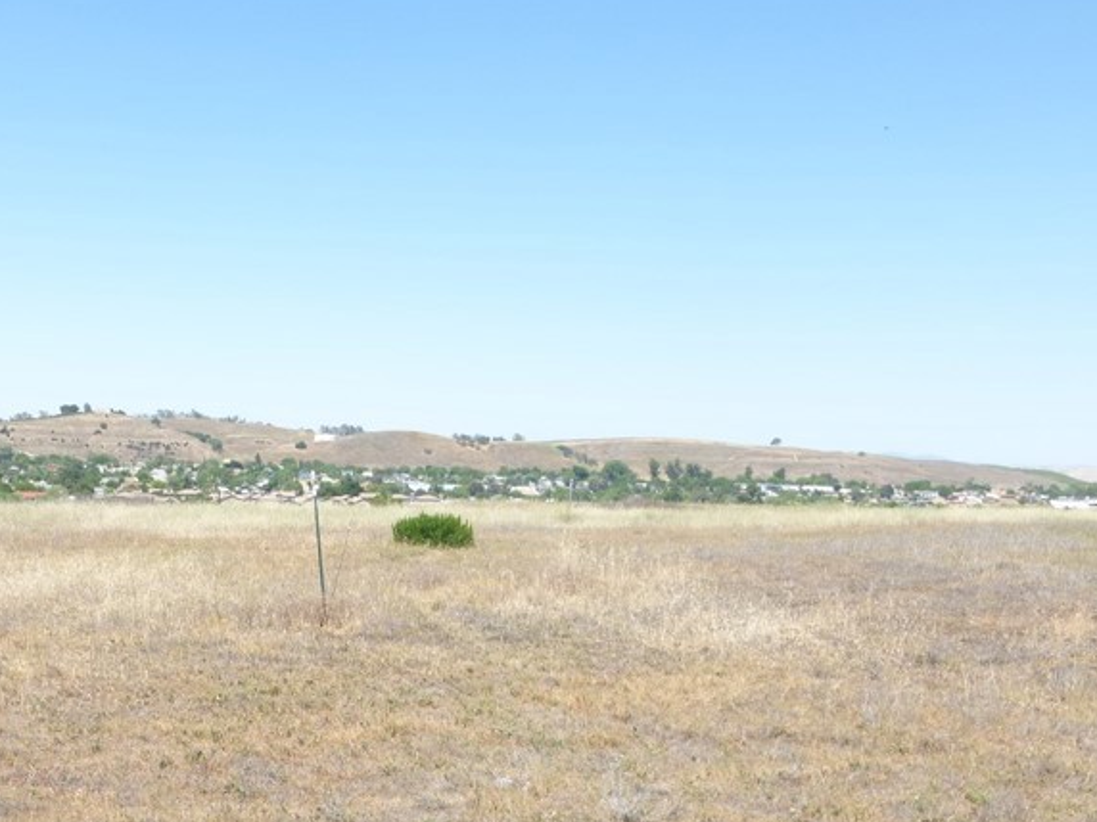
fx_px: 1363
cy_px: 648
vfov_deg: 32.7
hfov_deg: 43.2
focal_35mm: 43
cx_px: 361
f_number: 4
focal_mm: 4.3
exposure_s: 1/500
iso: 100
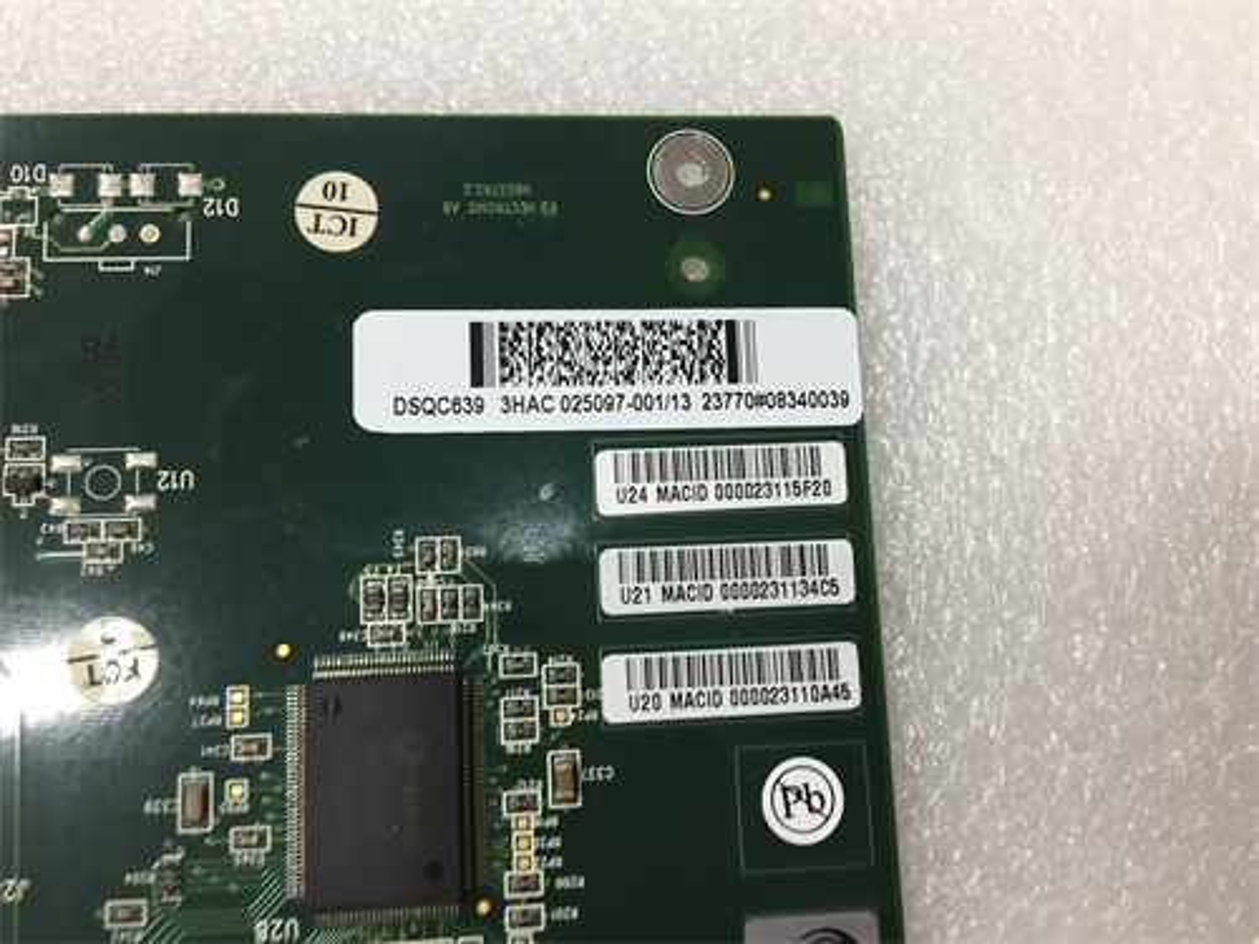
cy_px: 472
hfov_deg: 61.7
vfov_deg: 48.2
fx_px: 1055
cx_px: 630
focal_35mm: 29
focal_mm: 4.15
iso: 80
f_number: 2.2
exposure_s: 1/33
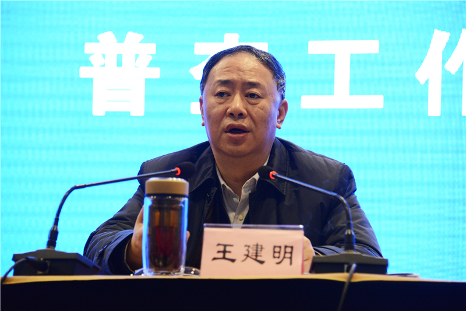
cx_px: 233
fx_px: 1941
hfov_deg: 13.7
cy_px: 156
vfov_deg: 9.1
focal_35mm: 150
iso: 3200
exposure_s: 1/125
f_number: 5.6
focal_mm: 150
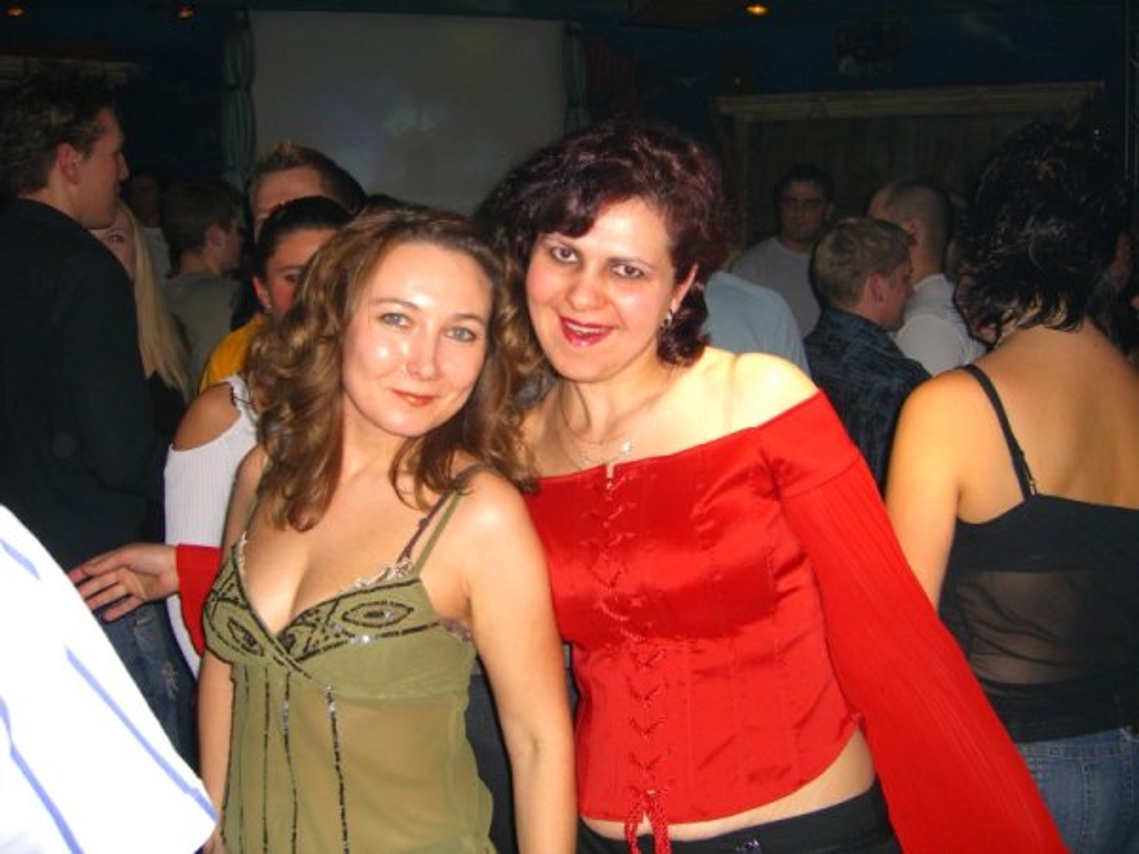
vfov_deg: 37.7
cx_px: 570
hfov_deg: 49.0
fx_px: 1250
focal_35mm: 38
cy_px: 427
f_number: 2.8
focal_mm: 7.9
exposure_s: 1/60
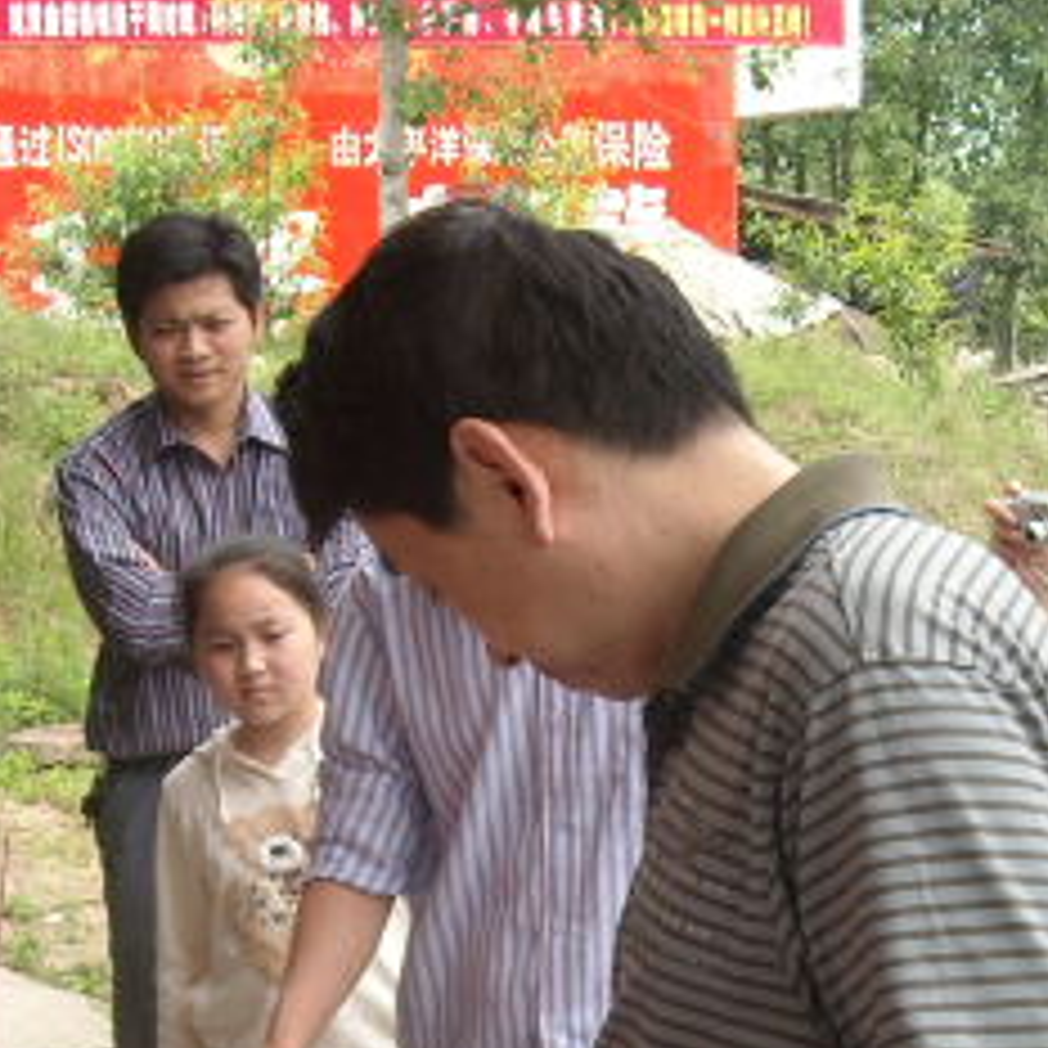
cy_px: 967
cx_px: 553
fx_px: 2911
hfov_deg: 20.4
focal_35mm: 85
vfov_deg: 20.0
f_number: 2.8
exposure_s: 1/323
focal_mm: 5.7
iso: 64
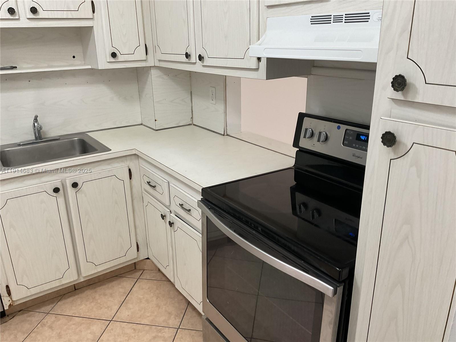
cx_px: 228
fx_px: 382
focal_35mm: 29
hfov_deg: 61.7
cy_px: 171
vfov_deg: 48.2
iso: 80
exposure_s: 1/60
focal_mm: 3
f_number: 1.8
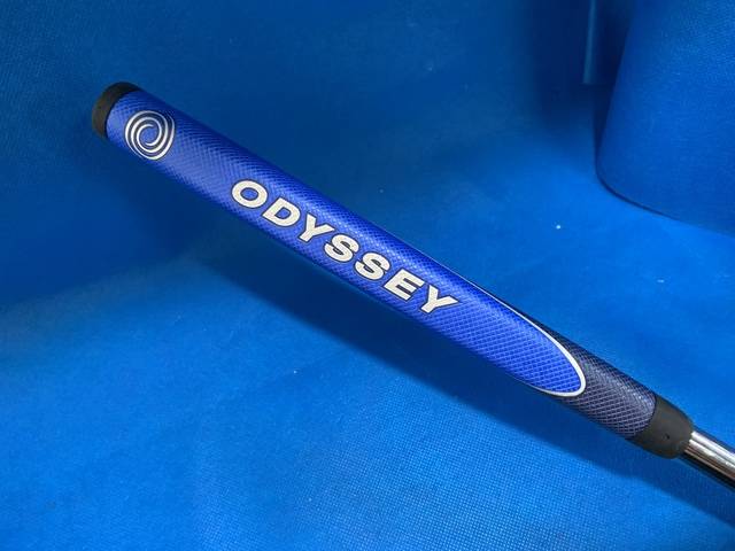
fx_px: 552
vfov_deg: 53.1
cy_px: 276
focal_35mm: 26
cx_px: 368
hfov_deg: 67.3
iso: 250
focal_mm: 4.25
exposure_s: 1/60
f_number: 1.8
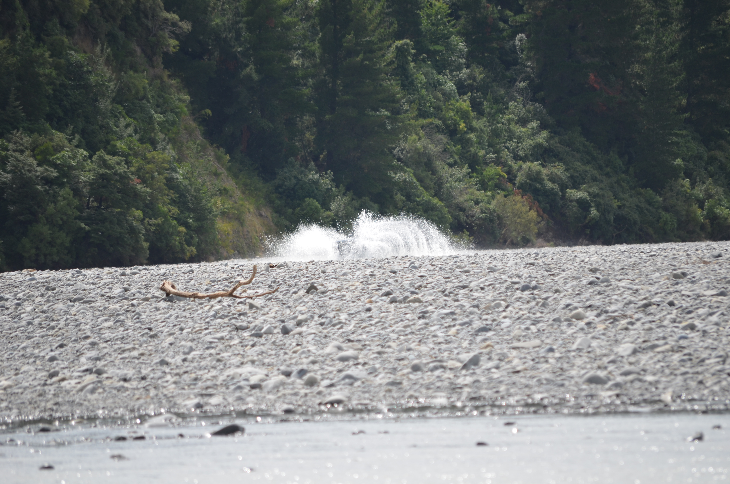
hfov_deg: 6.9
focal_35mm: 300
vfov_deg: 4.6
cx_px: 365
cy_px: 242
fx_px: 6071
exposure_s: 1/640
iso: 200
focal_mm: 200
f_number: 5.6
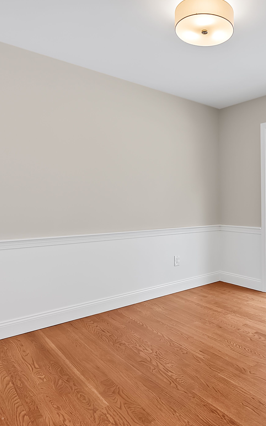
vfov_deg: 72.5
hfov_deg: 46.3
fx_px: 290
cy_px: 214
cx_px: 219
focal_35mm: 25
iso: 160
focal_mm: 16
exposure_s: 1/2.5
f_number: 8
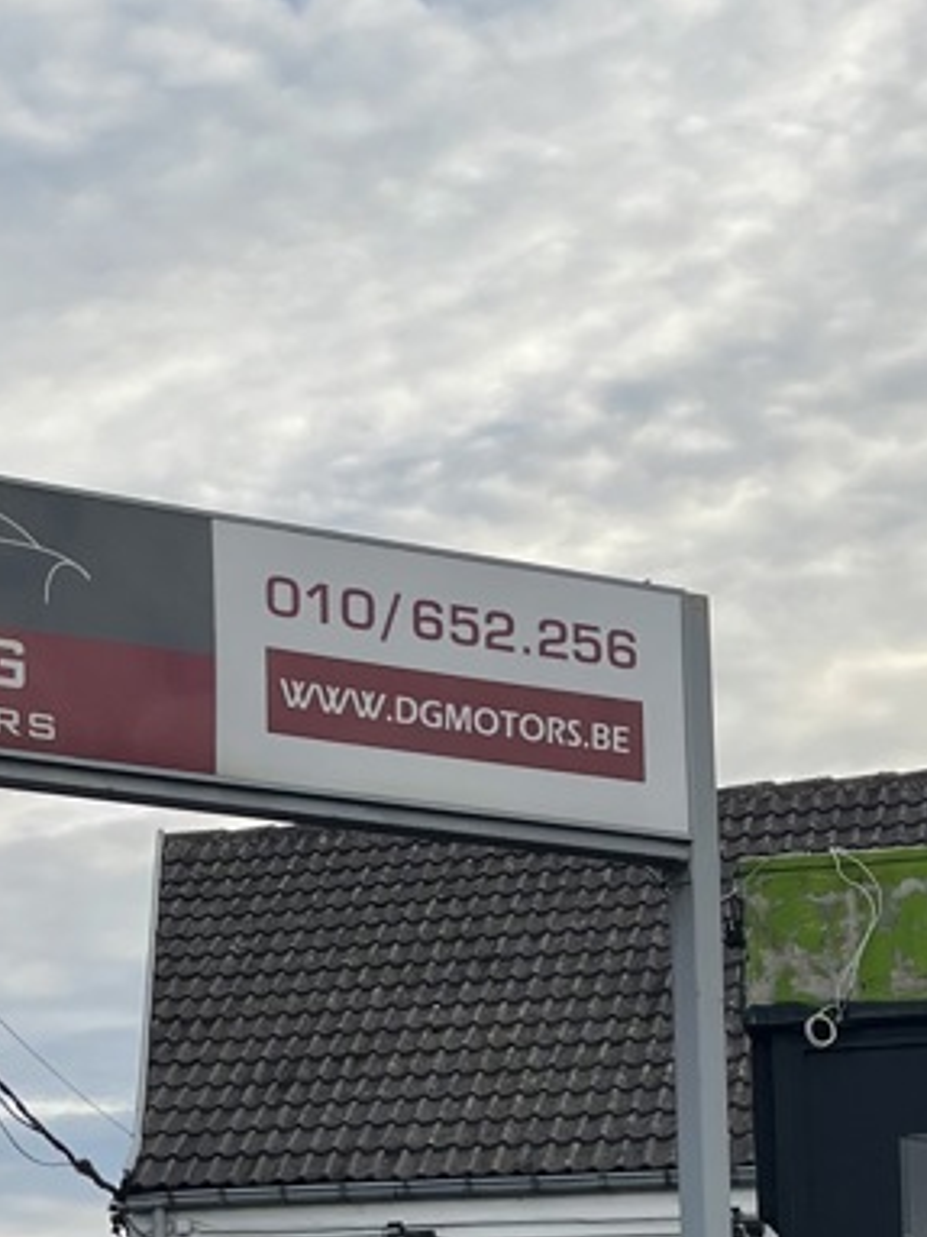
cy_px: 1185
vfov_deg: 20.3
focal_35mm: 94
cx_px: -94
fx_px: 3358
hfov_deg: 15.3
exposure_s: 1/2387
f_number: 1.6
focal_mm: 5.1
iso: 32
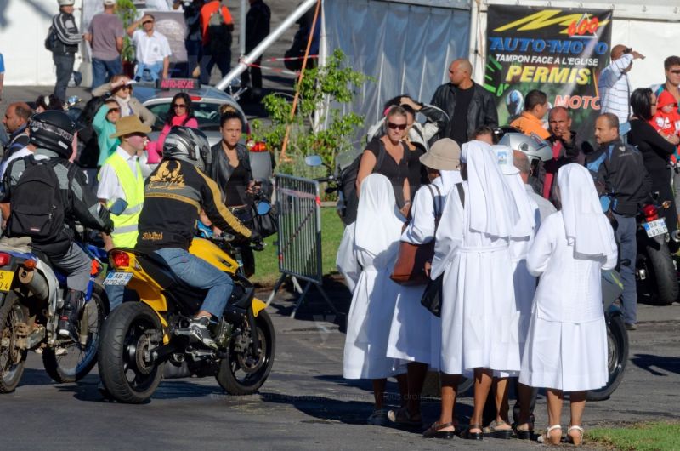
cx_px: 340
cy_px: 226
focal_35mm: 285
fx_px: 5373
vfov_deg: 4.8
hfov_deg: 7.2
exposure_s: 1/640
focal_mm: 190
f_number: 11
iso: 250
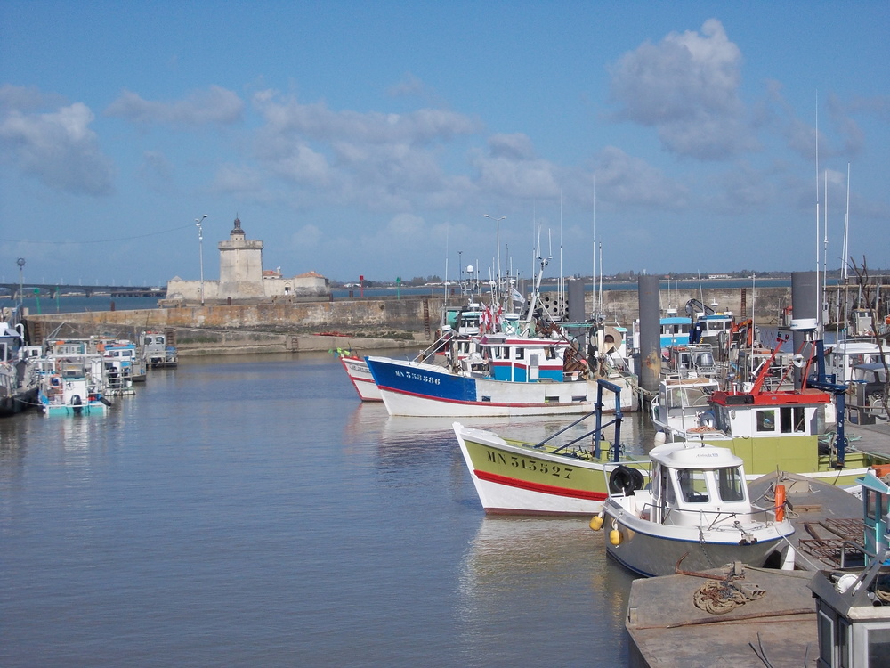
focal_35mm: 71
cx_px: 445
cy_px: 334
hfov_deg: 27.4
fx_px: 1825
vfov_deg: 20.7
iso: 80
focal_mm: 10
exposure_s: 1/320
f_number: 8.6
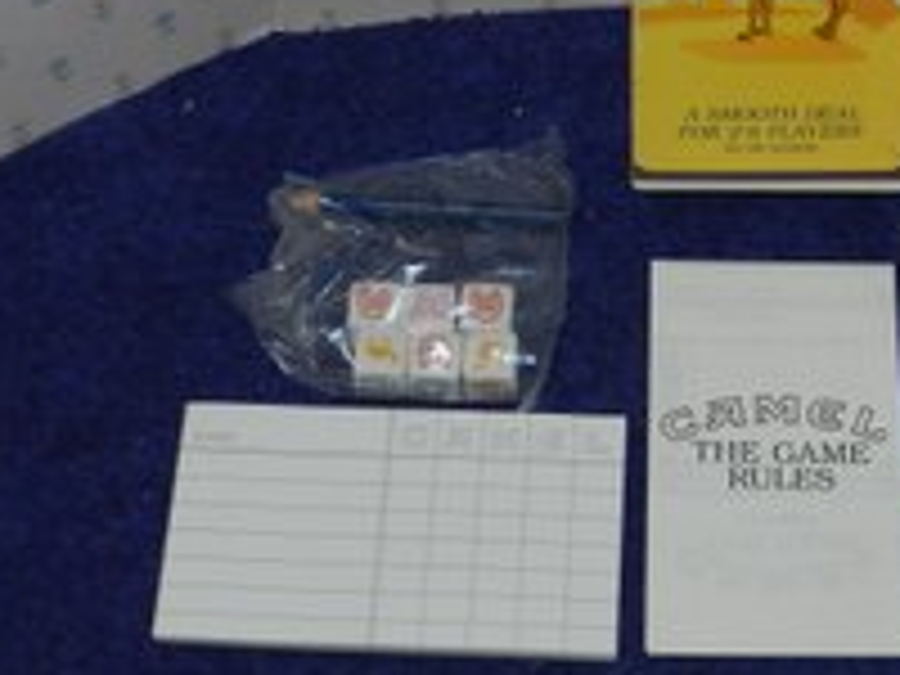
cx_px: 731
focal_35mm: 91
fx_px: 2366
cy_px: 227
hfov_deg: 21.3
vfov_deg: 16.2
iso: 200
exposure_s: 1/30
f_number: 4.4
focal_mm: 9.4
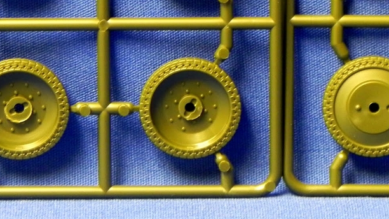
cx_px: 276
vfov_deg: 4.1
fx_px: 3032
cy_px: 2
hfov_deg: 7.3
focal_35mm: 294
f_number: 4.5
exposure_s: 1/4.6
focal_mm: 23
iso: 400
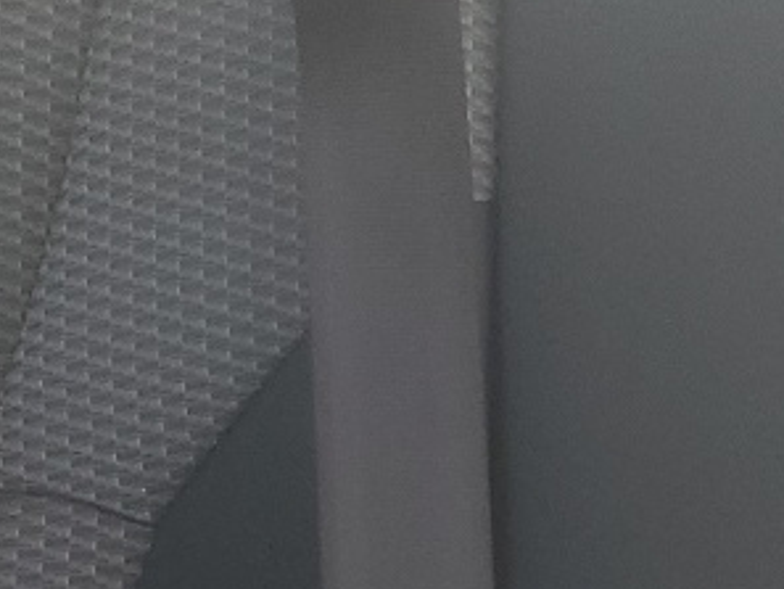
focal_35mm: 140
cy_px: 689
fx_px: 3172
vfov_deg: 10.4
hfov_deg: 13.9
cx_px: 750
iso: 69
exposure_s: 1/120
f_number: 1.5
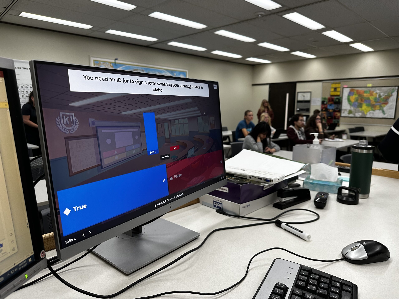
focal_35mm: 24
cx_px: 200
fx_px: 277
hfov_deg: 71.6
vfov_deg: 56.8
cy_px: 150
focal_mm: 6.86
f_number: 1.78
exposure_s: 1/60
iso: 125
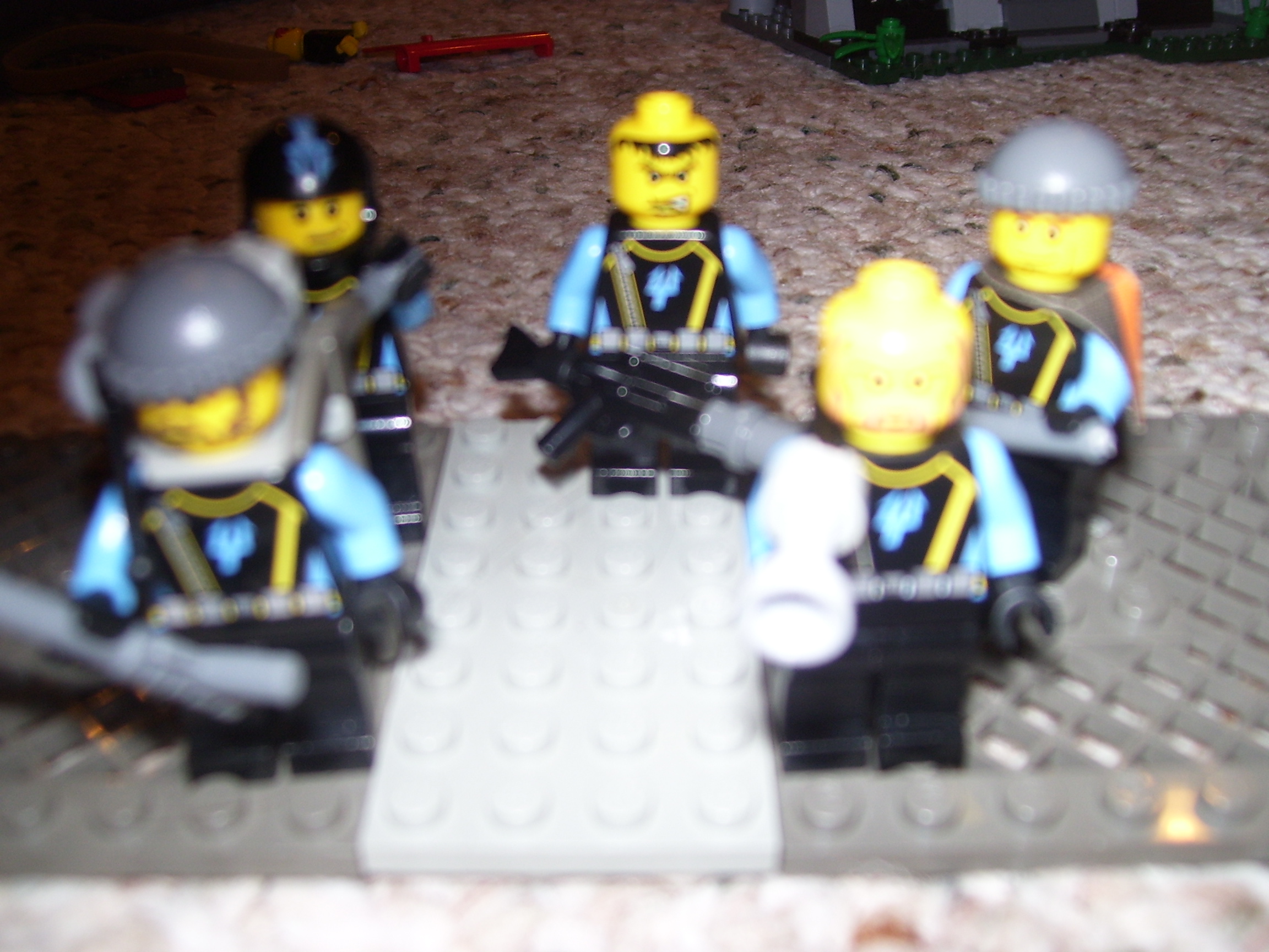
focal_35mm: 36
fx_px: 1320
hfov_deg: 51.4
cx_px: 634
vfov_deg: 39.7
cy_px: 476
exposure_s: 1/60
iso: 80
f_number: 2.7
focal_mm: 6
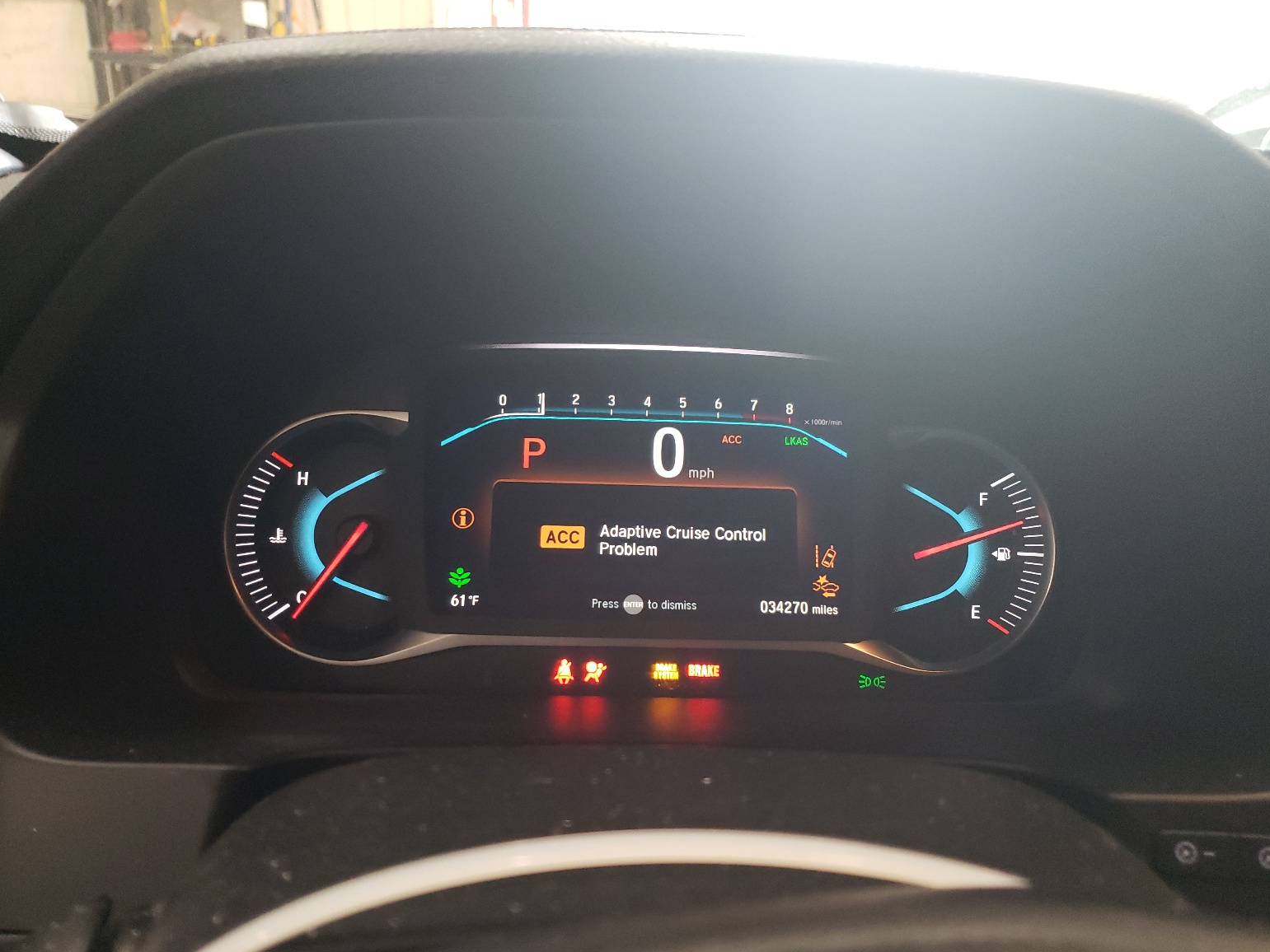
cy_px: 486
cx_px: 646
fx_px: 991
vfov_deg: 51.4
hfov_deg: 65.3
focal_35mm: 27
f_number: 1.5
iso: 320
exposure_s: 1/40
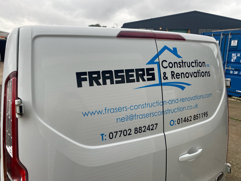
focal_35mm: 26
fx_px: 181
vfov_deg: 53.1
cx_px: 120
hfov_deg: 67.3
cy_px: 90
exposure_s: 1/363
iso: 32
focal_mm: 4.25
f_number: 1.8
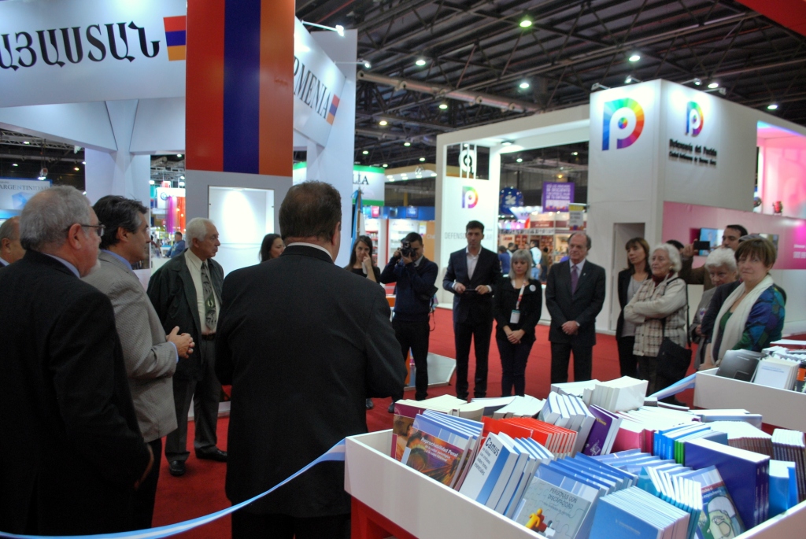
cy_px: 270
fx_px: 605
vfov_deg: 48.0
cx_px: 403
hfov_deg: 67.3
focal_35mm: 27
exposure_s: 1/30
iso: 360
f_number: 3.5
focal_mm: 18
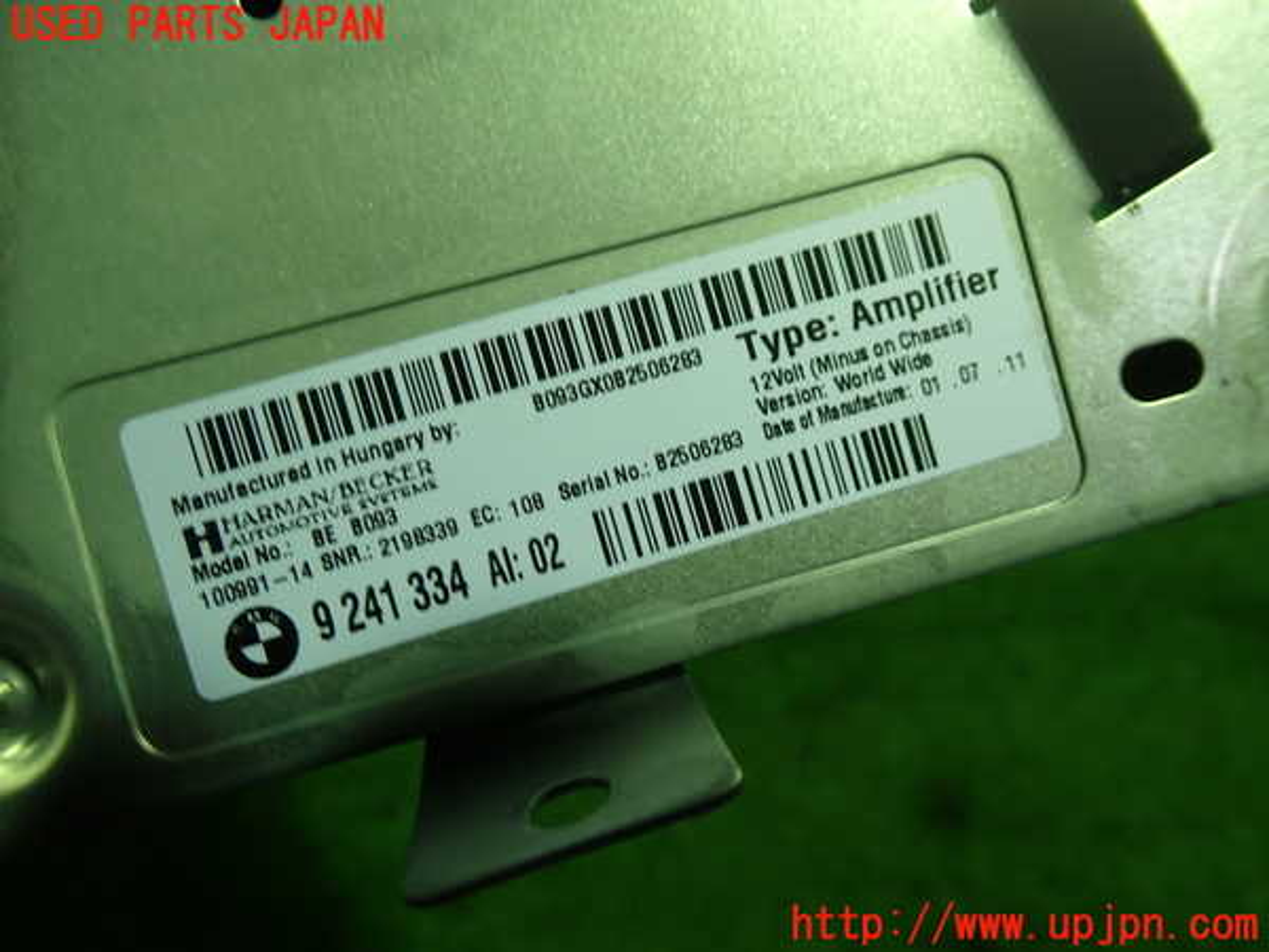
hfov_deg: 60.0
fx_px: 1100
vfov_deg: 46.8
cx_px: 634
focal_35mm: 30
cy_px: 476
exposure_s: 1/60
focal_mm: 5.4
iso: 160
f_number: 2.3
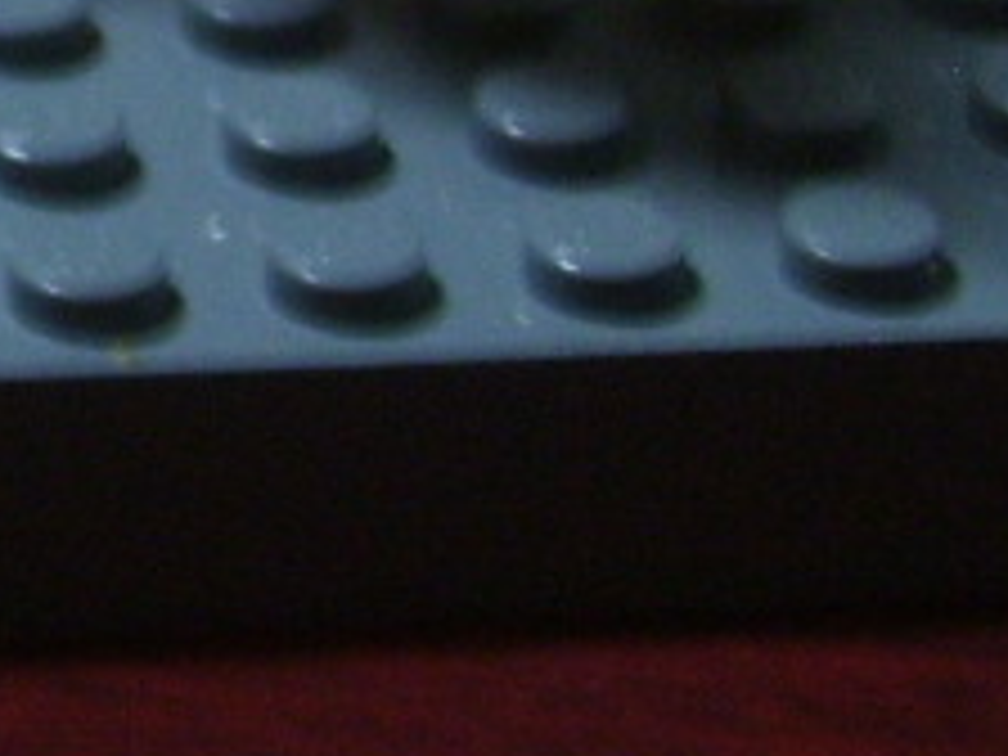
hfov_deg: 7.7
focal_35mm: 246
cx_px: -1138
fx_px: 7163
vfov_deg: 6.0
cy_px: -500
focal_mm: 7.6
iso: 160
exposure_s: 1/8
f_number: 3
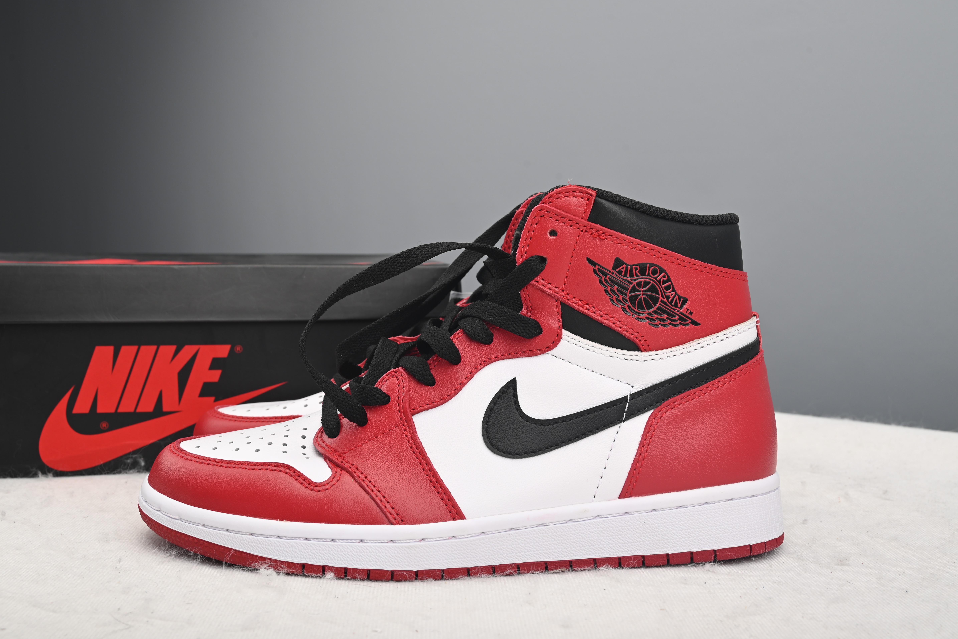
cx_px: 490
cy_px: 321
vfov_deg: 32.7
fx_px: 1091
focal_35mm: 41
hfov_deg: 47.4
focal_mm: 39
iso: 100
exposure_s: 1/200
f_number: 11
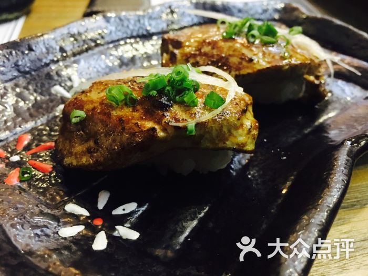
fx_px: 308
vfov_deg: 48.2
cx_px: 184
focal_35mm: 29
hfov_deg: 61.7
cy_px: 138
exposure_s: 1/17
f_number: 2.2
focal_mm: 4.15
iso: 320
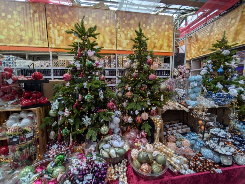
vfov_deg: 85.7
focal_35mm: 14
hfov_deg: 102.0
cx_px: 122
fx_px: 99
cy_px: 92
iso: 56
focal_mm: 1.83
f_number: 2.2
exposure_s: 1/147
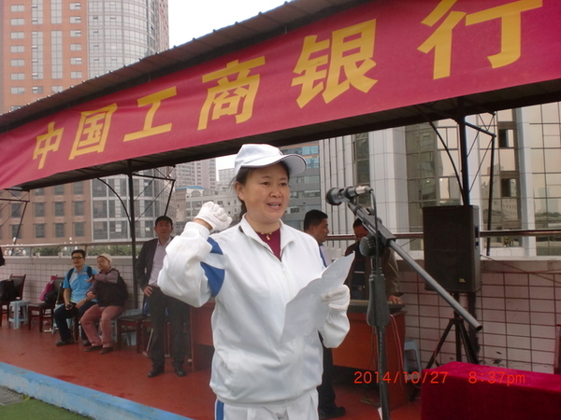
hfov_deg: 52.6
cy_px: 210
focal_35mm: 35
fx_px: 567
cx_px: 280
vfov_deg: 40.7
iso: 125
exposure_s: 1/60
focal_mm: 6.3
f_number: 3.1
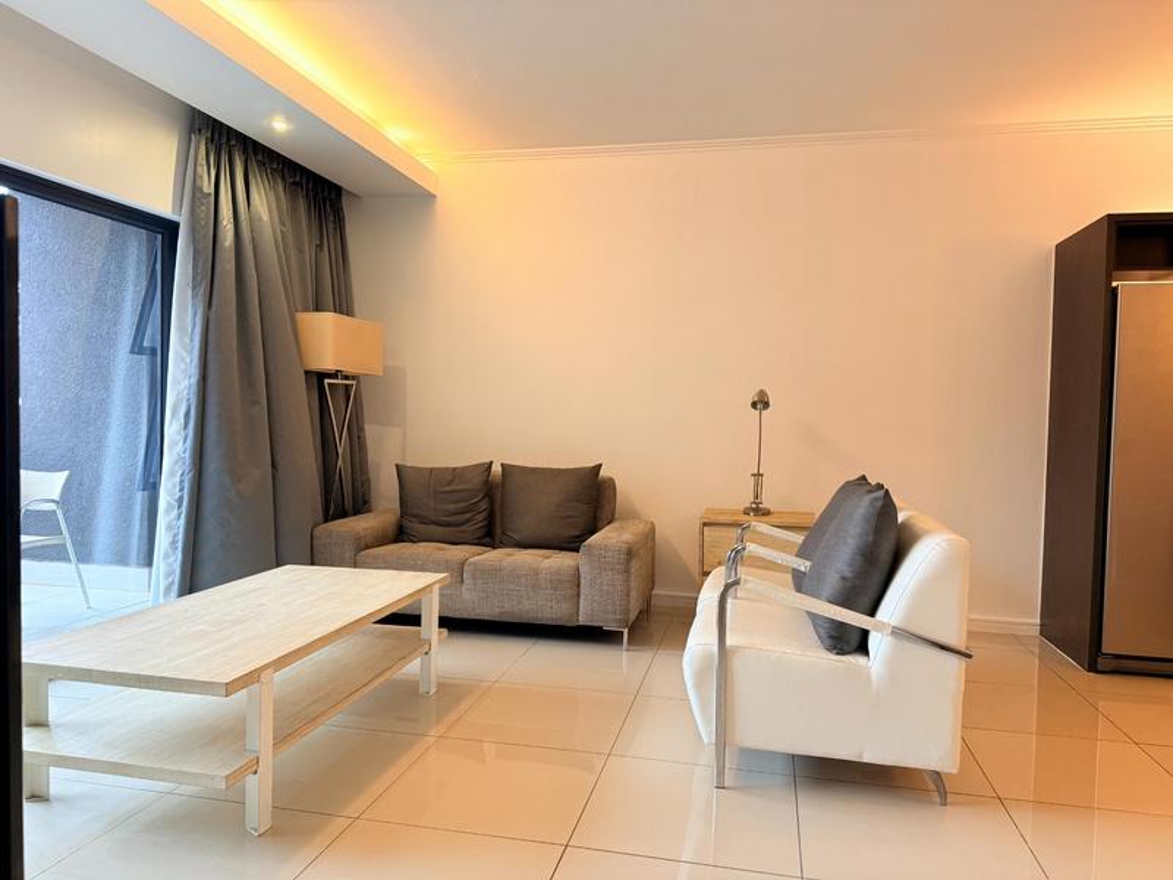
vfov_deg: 56.8
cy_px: 440
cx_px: 586
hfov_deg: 71.6
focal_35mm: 24
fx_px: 813
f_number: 1.78
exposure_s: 1/50
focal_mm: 6.76
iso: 160
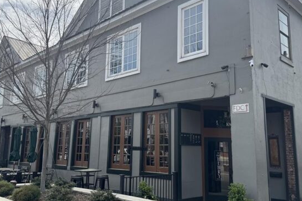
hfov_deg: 54.4
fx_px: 294
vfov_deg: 37.8
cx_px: 151
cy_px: 97
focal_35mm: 35
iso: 80
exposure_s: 1/3413
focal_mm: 6.76
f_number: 1.78
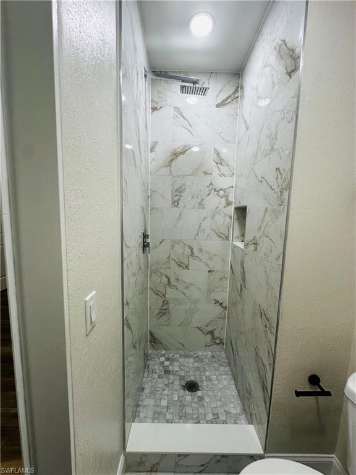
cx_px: 178
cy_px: 238
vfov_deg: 102.1
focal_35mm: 14
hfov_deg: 85.7
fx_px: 192
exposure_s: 1/120
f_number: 2.2
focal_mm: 2.22
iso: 125
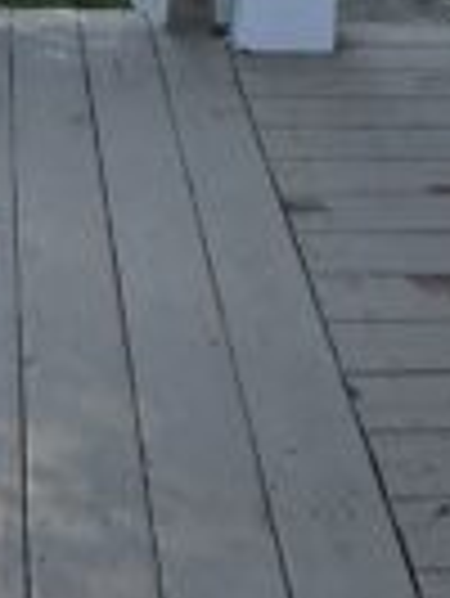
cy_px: -373
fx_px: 1731
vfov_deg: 17.1
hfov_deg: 14.8
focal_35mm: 100
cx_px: 297
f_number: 2.2
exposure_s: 1/568
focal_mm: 2.2
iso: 50
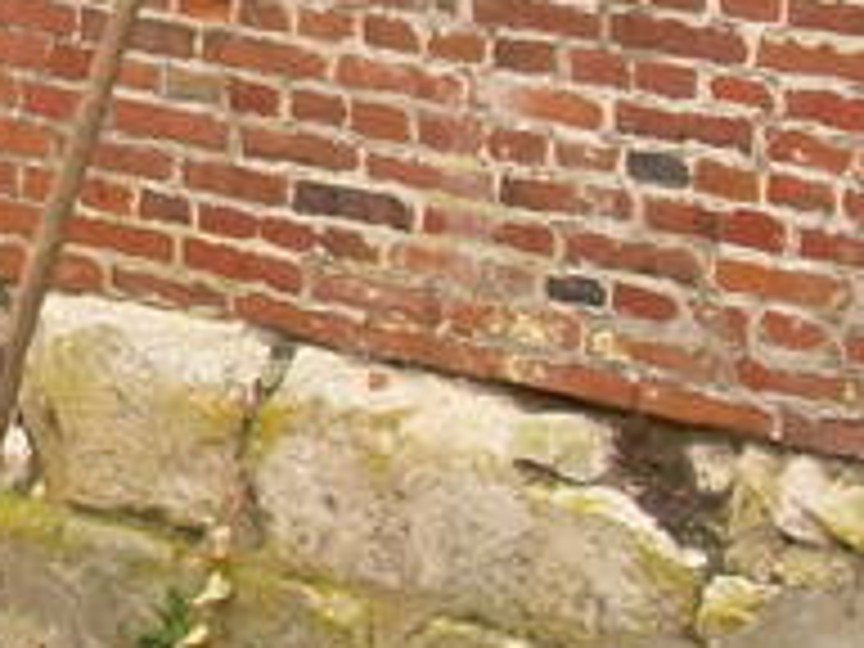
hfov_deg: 7.1
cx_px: -842
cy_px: -194
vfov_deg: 5.5
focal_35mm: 268
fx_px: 6689
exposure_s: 1/30
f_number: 3.6
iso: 50
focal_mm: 11
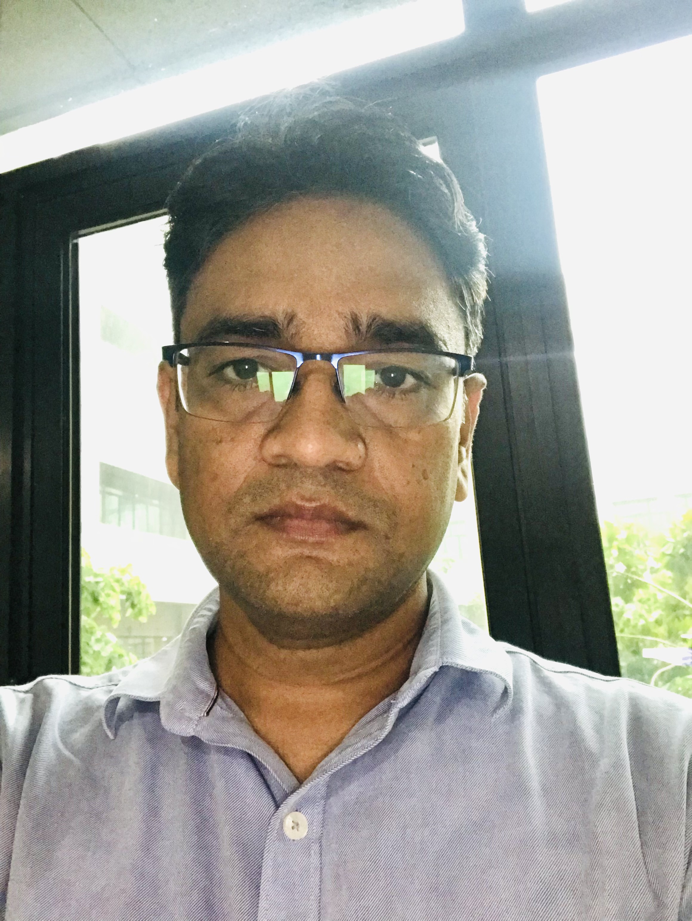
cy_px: 460
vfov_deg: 56.8
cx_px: 346
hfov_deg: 44.2
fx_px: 852
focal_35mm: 32
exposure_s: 1/20
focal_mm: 2.87
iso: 320
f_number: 2.2
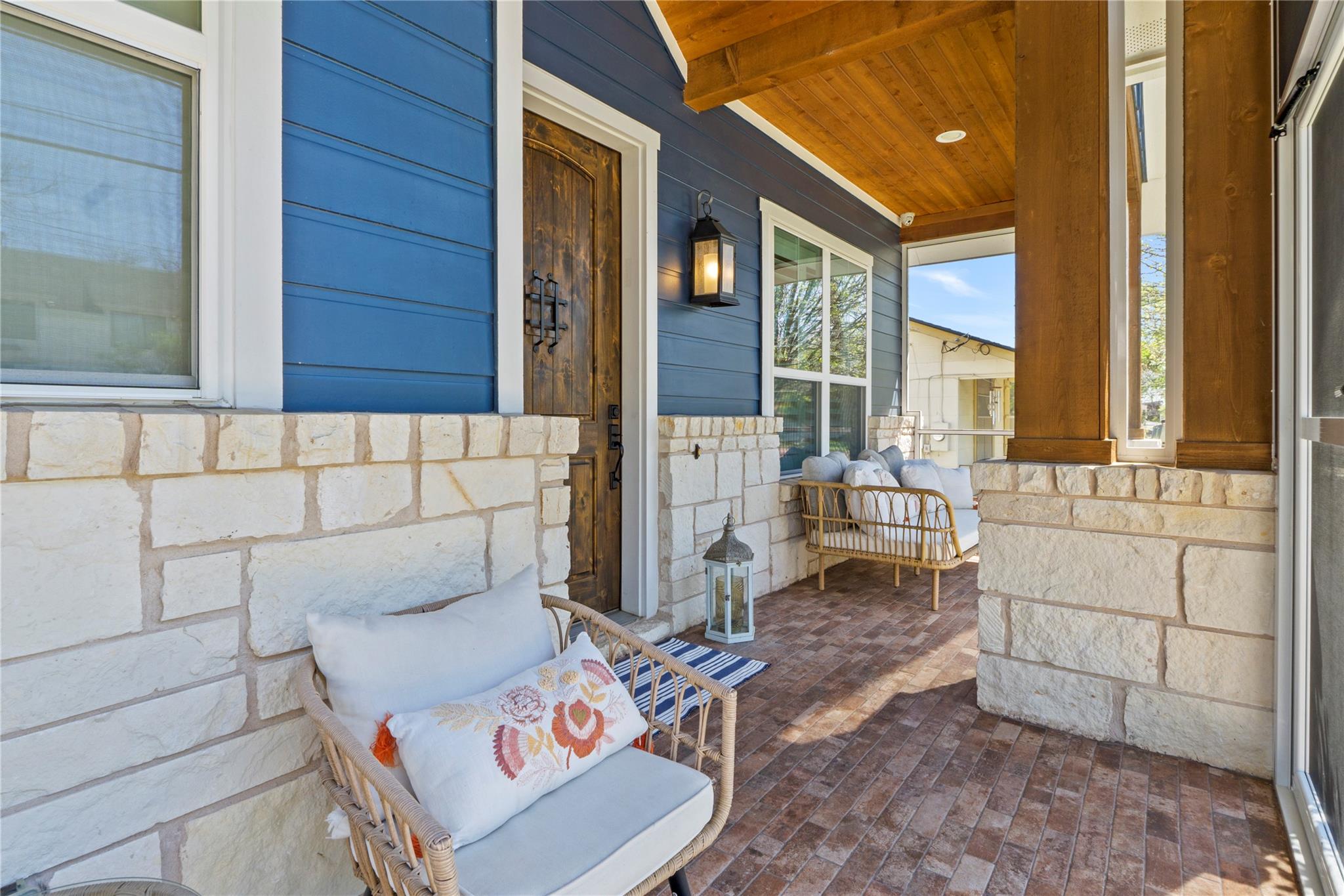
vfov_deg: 67.4
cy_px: 448
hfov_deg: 90.0
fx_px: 672
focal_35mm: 18
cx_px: 672
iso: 250
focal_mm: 12
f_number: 11
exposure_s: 1/3
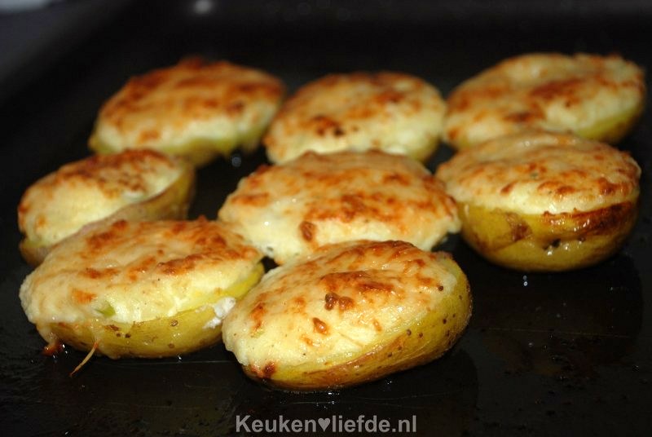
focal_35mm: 93
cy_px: 218
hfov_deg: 21.9
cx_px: 326
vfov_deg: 14.8
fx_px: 1687
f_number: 5.3
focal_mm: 62
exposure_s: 1/60
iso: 200
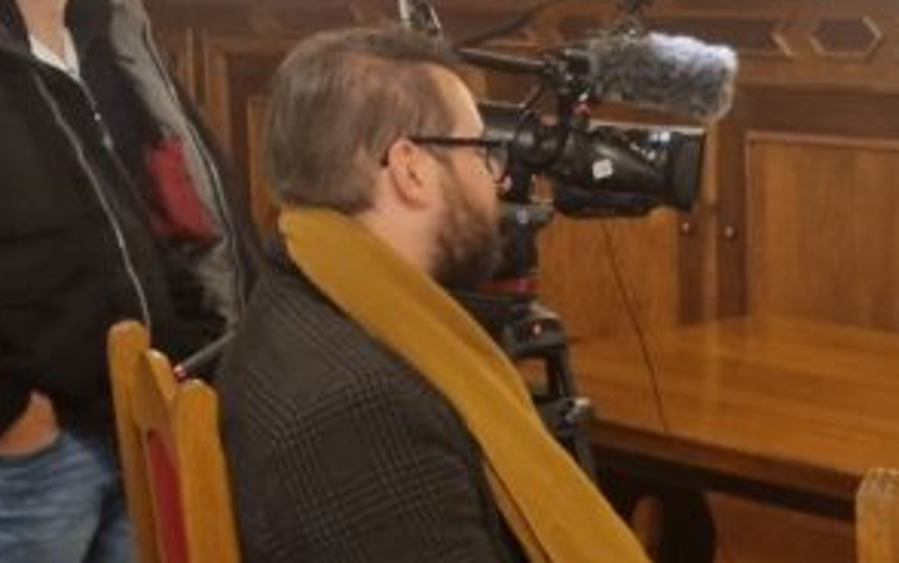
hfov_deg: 21.2
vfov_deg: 13.6
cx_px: 786
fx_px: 2353
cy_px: 272
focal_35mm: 96
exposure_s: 1/50
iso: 250
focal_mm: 5.4
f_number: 1.8
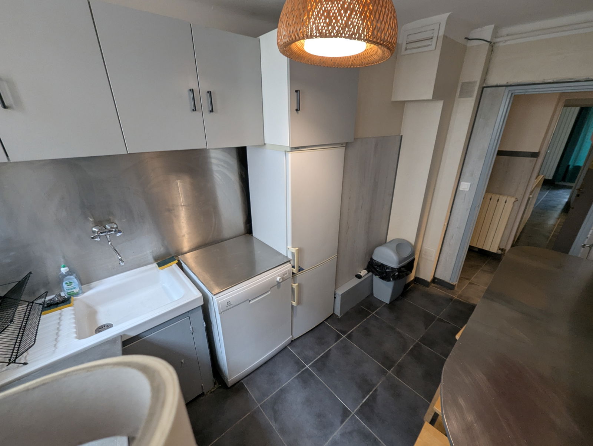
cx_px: 296
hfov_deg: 106.1
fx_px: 223
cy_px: 223
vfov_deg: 90.0
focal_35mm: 13
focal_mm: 1.95
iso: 114
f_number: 2.2
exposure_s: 1/33.3
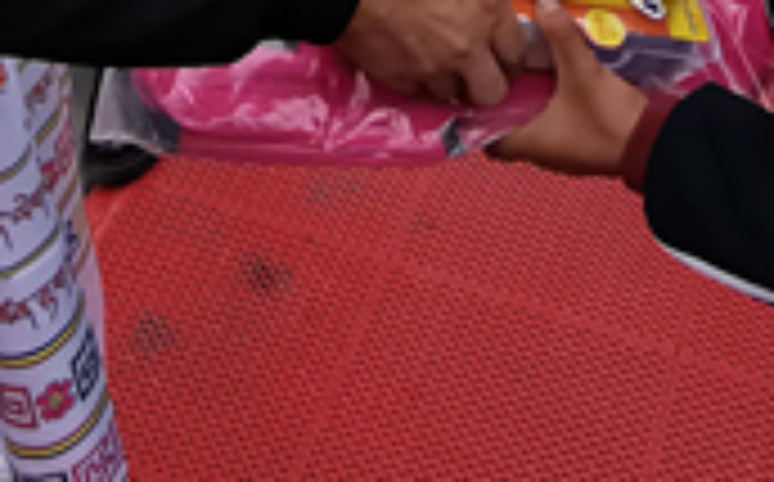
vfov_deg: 12.7
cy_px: -676
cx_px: 234
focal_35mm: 79
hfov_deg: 26.0
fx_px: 1664
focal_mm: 2.35
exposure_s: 1/147
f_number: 2.2
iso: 50
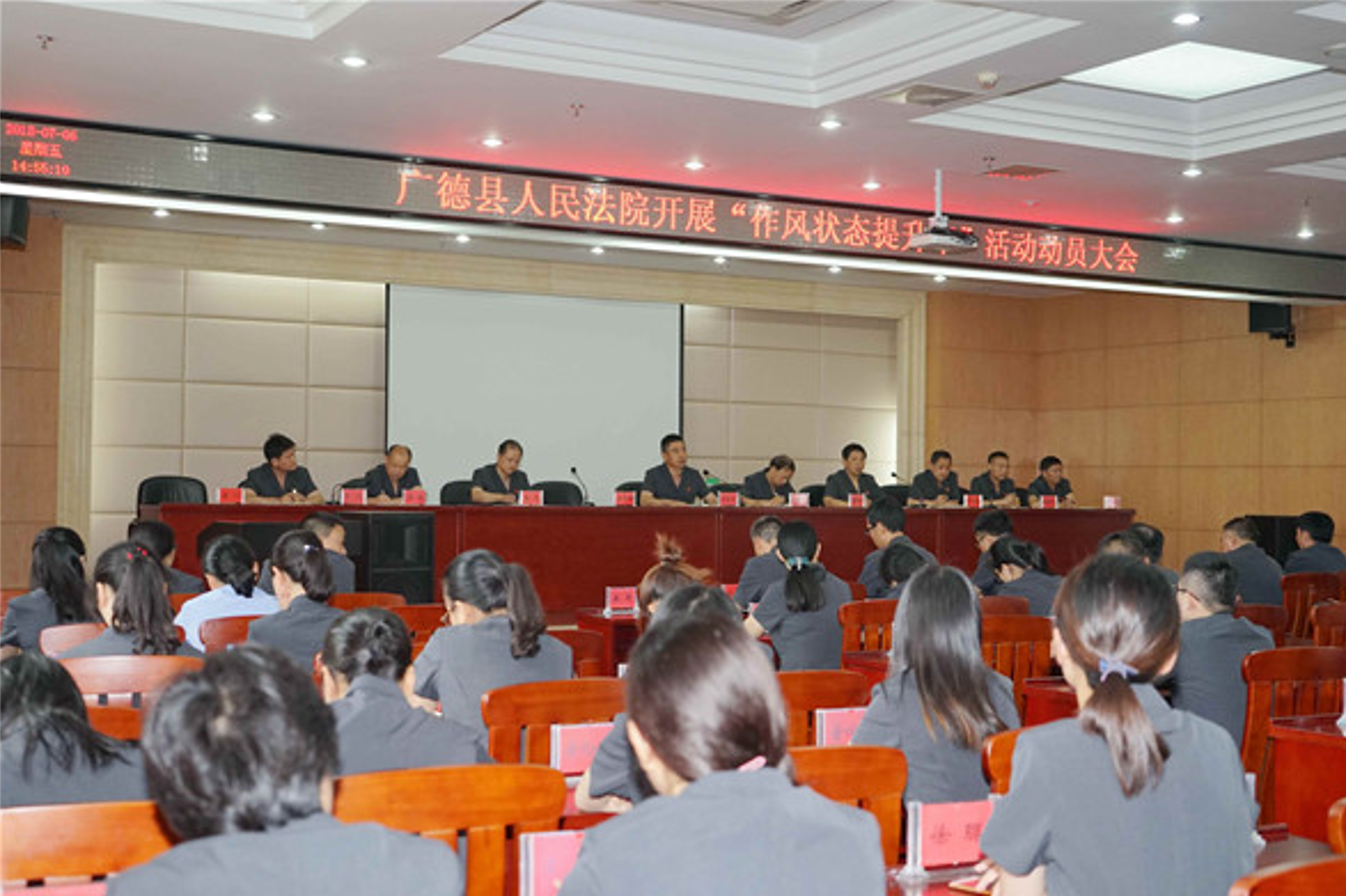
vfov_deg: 29.8
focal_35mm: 45
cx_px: 686
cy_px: 456
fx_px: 1682
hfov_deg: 43.6
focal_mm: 44
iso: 1250
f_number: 4.5
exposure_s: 1/160
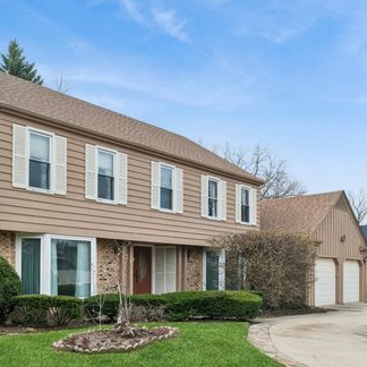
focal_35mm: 38
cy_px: 180
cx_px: 123
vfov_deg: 43.9
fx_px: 456
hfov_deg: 43.3
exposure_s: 1/1000
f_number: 8
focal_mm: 29
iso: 400
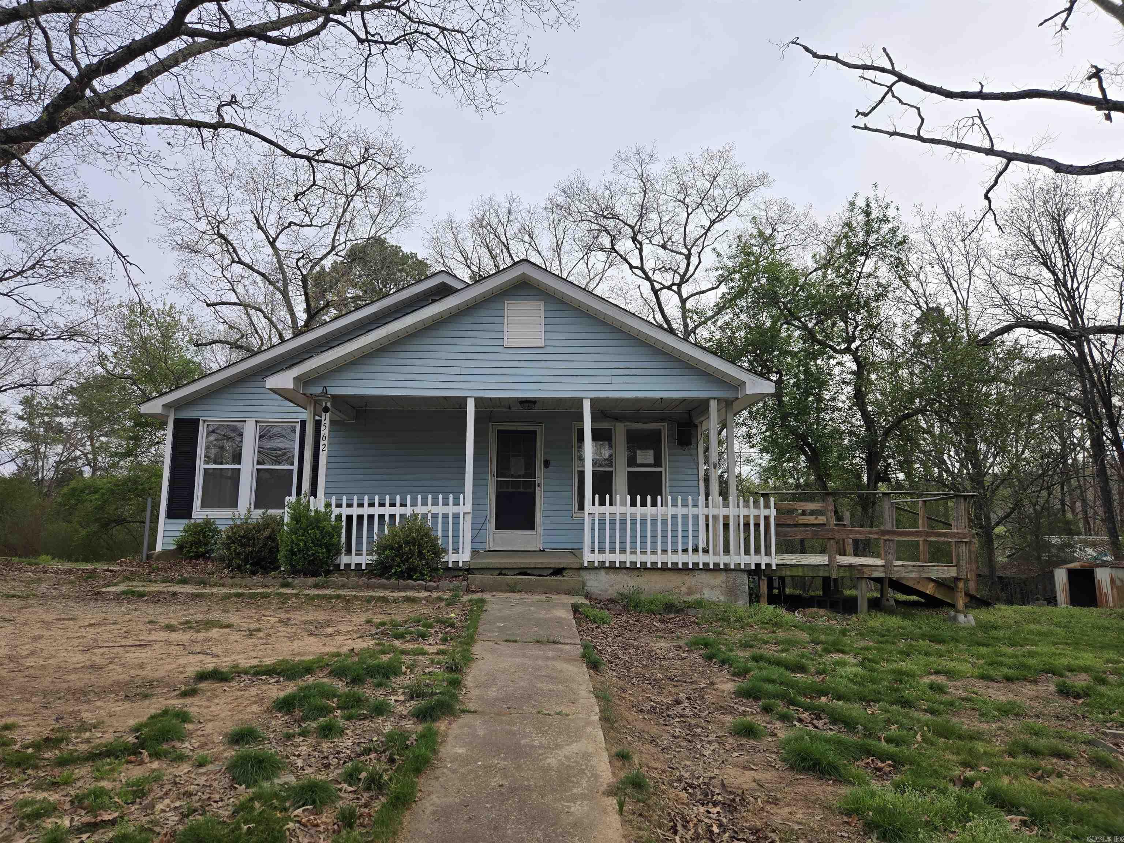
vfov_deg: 58.9
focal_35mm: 23
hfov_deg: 73.9
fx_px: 747
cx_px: 562
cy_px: 422
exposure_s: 1/827
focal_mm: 5.4
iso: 25
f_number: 1.8
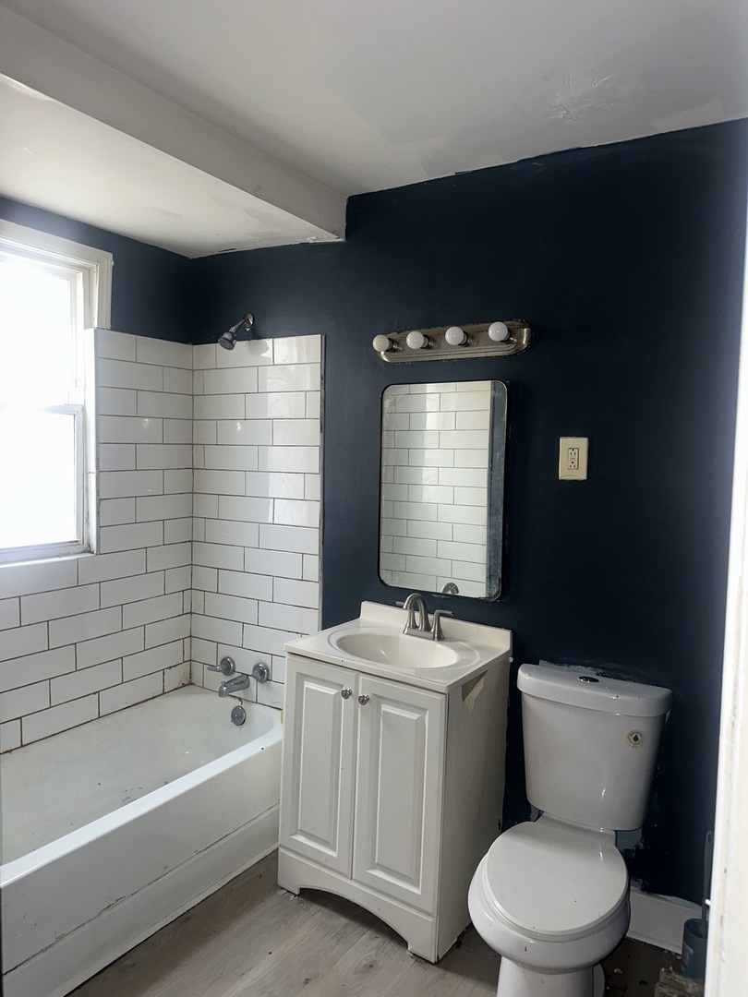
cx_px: 374
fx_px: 691
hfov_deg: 56.8
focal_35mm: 24
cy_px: 498
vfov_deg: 71.6
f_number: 1.78
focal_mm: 6.86
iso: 100
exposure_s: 1/21
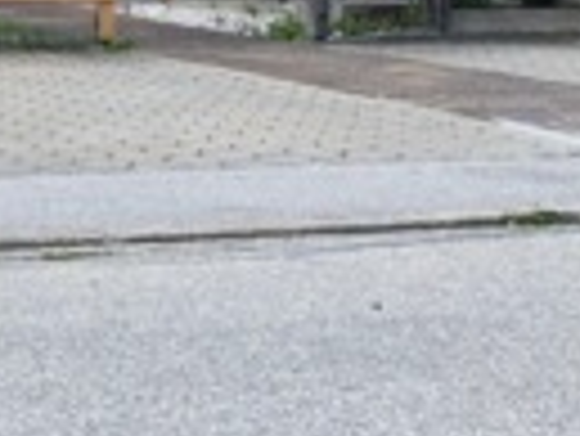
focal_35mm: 127
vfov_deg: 10.6
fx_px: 2130
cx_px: -88
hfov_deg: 15.0
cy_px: -481
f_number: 1.8
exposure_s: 1/738
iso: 20
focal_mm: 4
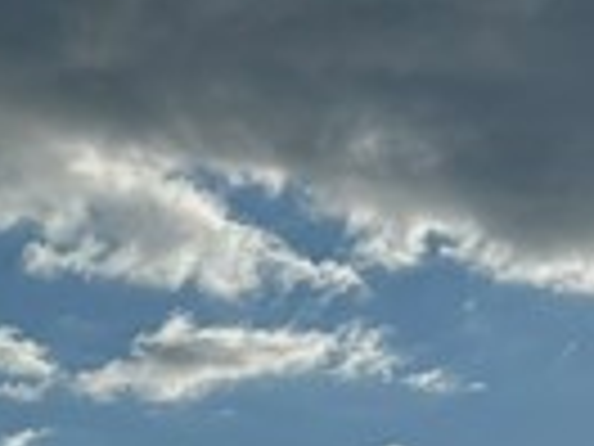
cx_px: 1030
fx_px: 3466
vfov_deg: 7.2
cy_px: 788
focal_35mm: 202
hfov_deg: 9.4
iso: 40
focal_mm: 5.7
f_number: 1.5
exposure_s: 1/19231
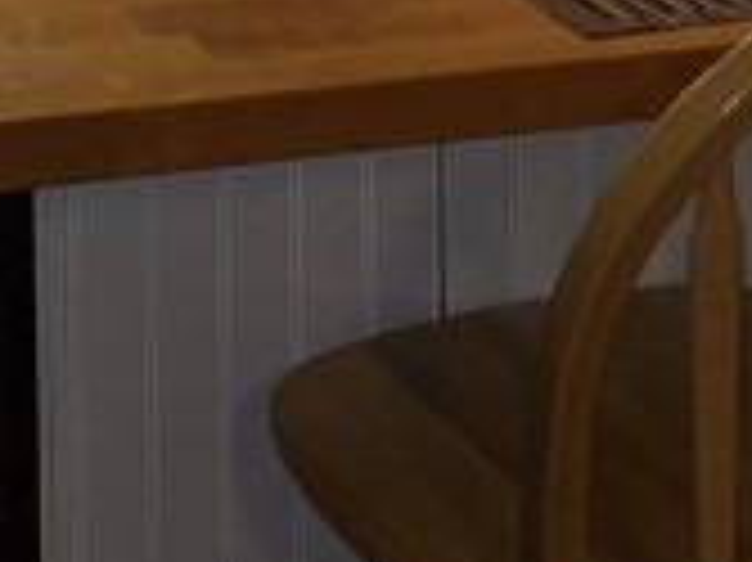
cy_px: -953
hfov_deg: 13.2
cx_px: -365
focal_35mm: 141
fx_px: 3061
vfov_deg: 9.0
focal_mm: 6.3
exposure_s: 1/60
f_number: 1.7
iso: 100
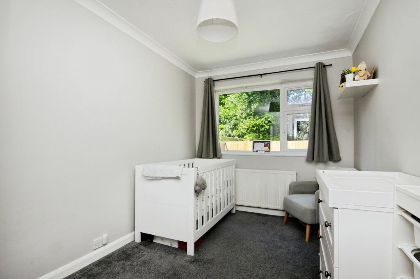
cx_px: 210
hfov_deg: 92.5
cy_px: 140
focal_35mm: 17
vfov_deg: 69.6
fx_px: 201
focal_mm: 11.5
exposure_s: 1/60
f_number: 10
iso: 400
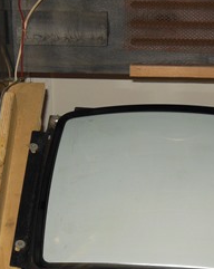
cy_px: 164
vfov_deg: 16.0
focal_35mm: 120
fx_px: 952
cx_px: 184
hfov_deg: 12.7
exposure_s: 1/60
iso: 250
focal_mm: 11.7
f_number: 4.3
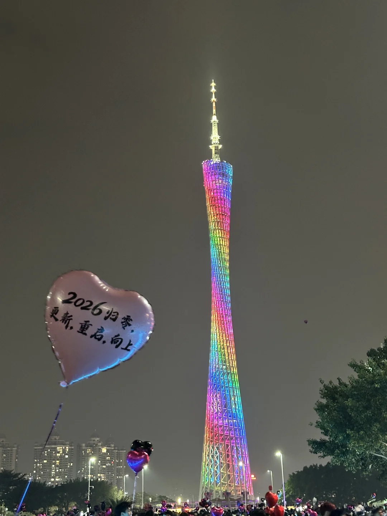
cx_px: 194
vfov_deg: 39.7
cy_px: 258
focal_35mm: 48
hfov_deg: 30.3
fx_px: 716
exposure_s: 1/20
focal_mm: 6.86
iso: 640
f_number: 1.78
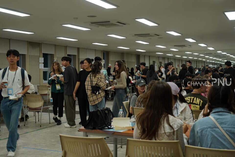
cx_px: 118
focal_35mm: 50
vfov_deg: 27.0
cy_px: 78
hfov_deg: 39.6
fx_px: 326
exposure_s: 1/60
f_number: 5.6
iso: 400
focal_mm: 50
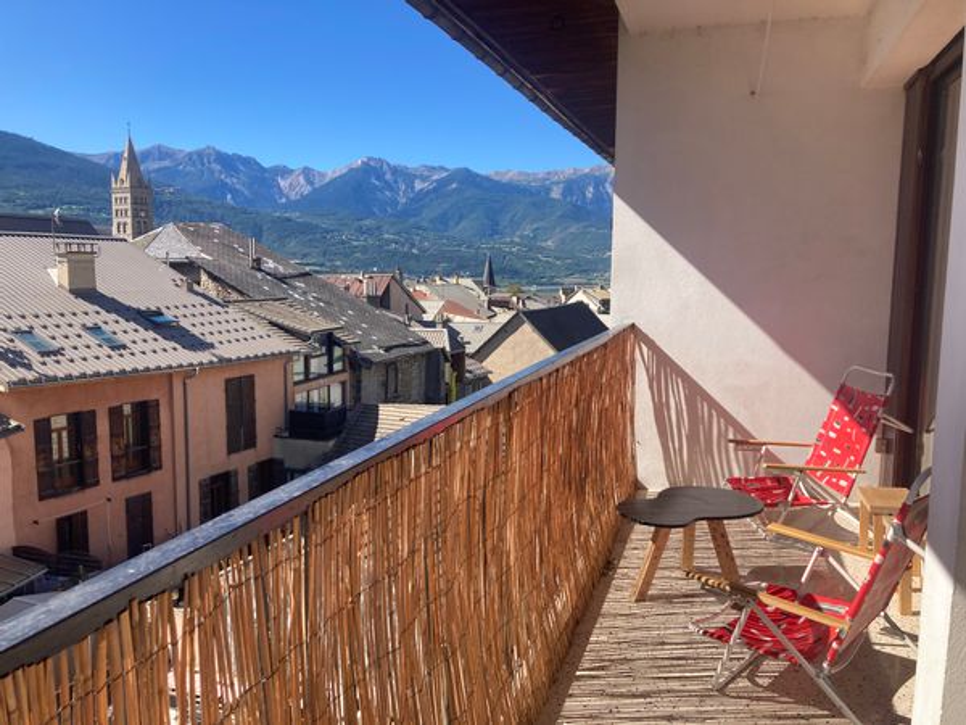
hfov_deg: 63.4
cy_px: 362
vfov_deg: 49.7
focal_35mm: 28
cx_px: 483
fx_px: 781
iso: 20
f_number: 1.8
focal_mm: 3.99
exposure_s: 1/1230
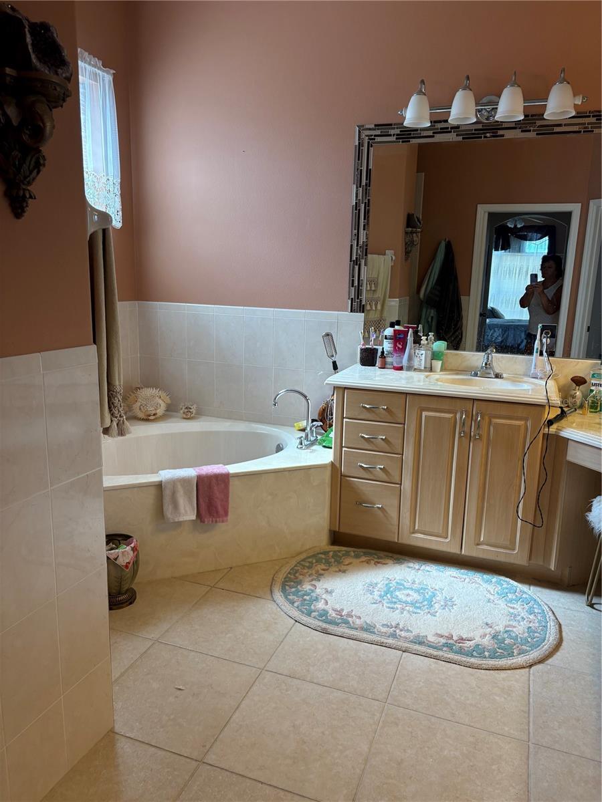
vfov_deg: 67.3
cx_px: 301
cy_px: 401
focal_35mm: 26
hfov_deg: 53.1
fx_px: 603
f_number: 1.6
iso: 80
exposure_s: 1/120
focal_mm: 5.96
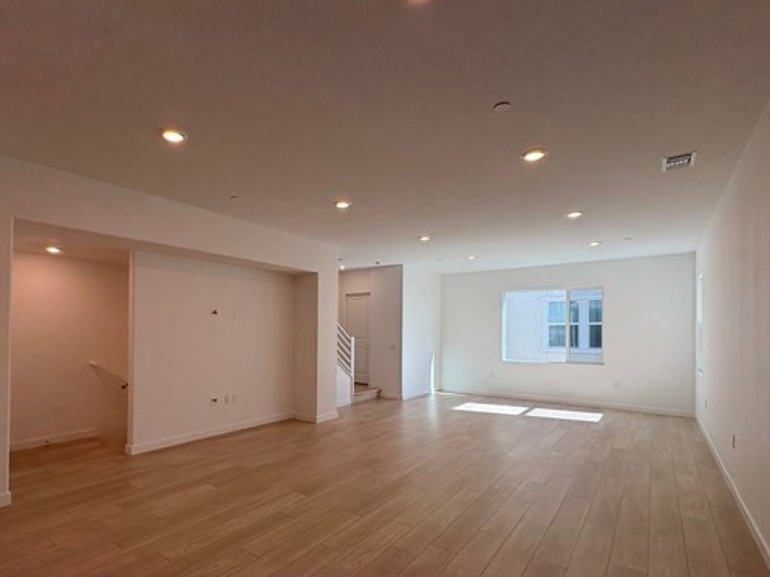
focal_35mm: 18
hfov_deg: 87.0
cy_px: 326
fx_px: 400
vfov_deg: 71.2
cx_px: 320
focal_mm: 2.22
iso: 64
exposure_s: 1/188
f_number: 2.2
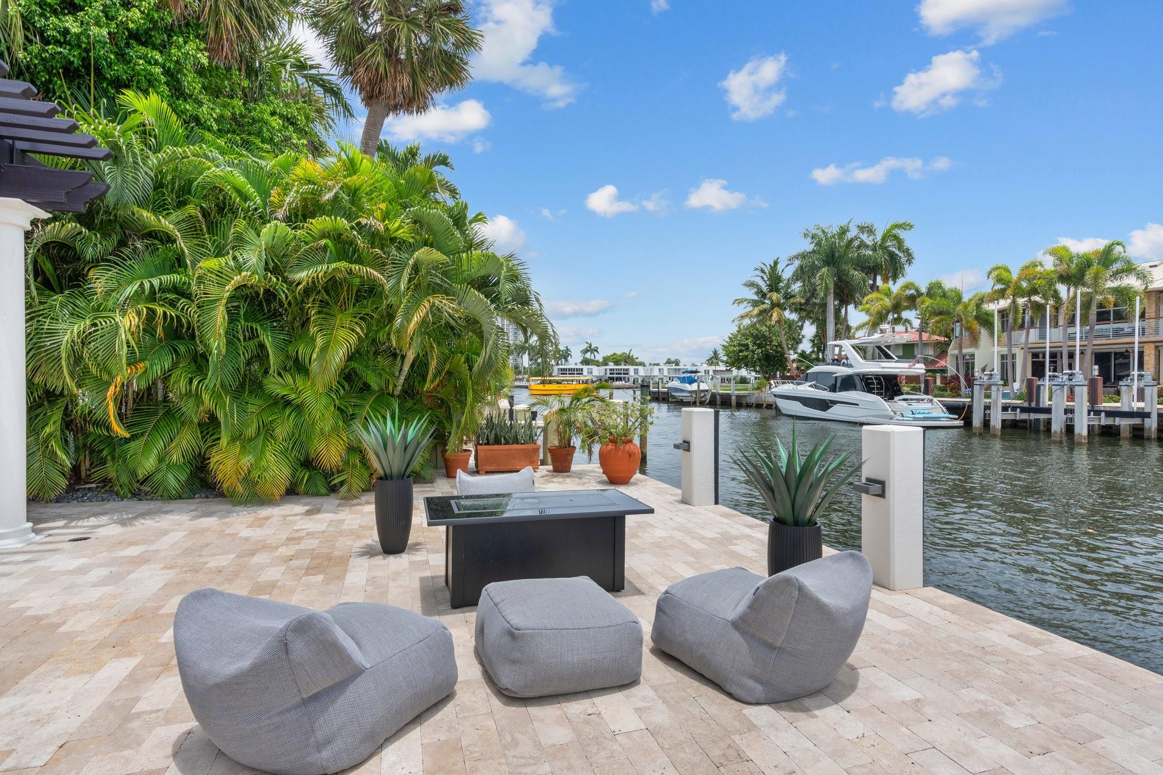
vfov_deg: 70.4
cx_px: 582
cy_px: 388
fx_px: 549
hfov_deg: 93.3
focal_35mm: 17
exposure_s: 1/200
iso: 320
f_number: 11
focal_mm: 17
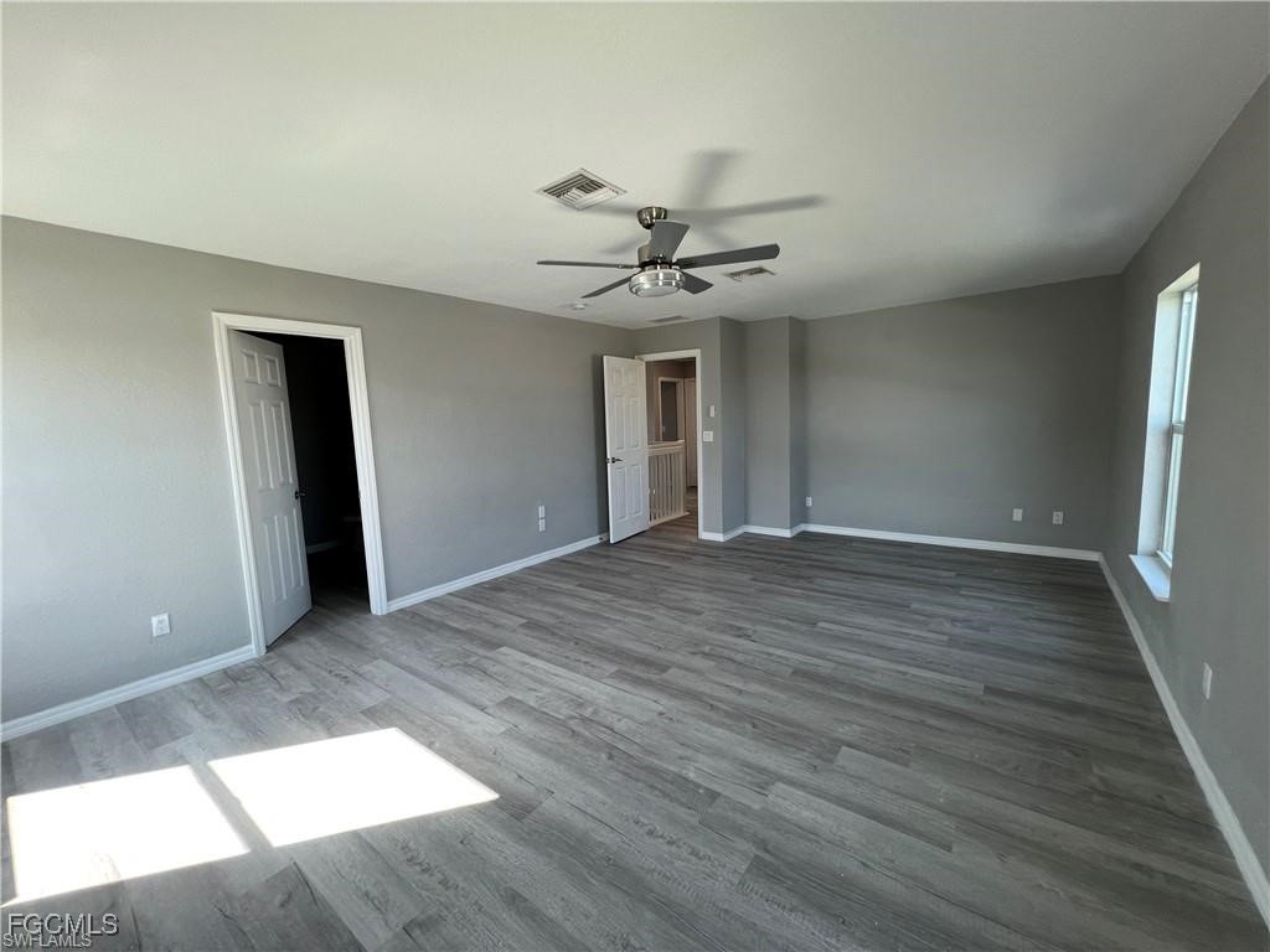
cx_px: 635
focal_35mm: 13
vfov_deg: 89.9
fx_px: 477
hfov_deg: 106.2
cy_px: 476
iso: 64
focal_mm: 1.57
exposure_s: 1/99
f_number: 1.8
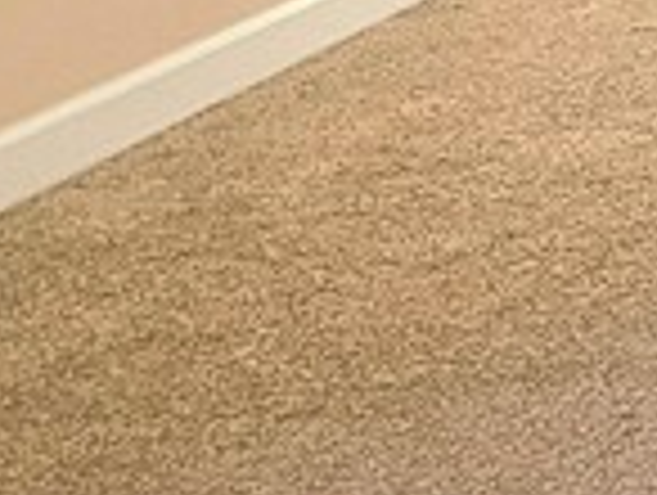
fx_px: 1730
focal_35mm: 91
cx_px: 1530
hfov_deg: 14.7
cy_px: -513
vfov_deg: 13.7
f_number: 2.2
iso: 80
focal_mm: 2.2
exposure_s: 1/217
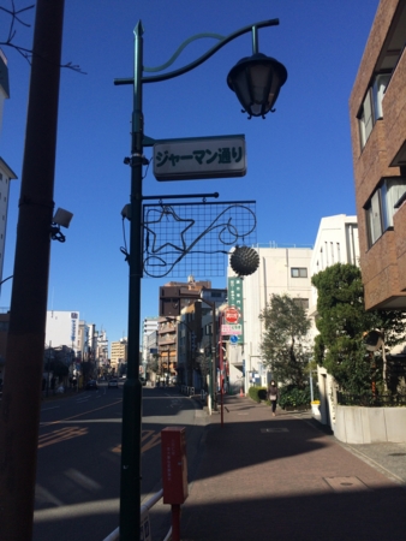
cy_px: 270
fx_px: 453
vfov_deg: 61.6
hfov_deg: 48.3
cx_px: 203
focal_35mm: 29
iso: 32
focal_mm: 4.15
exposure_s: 1/2415
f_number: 2.2
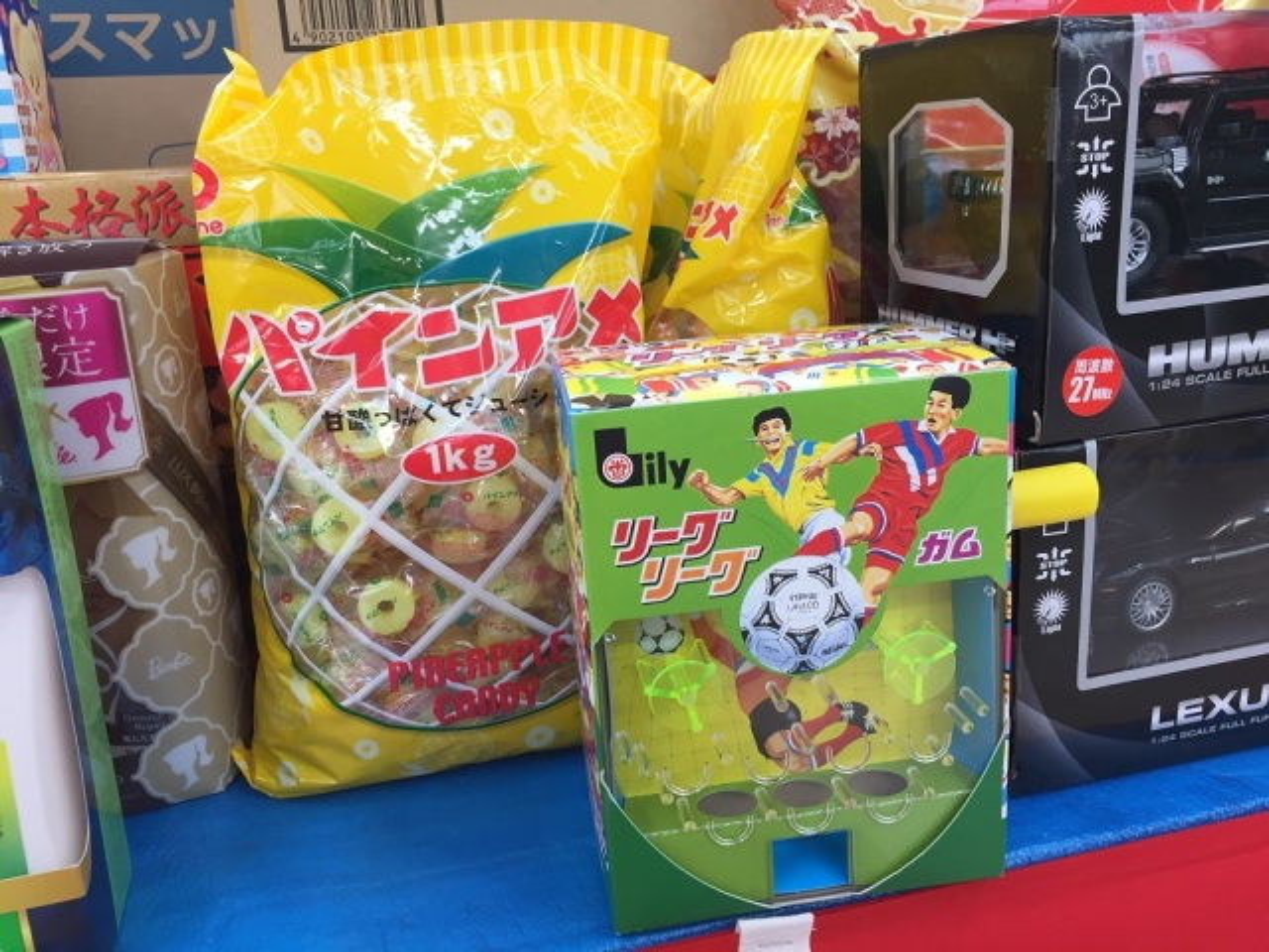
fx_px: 1063
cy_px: 476
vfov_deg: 48.2
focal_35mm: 29
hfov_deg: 61.7
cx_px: 634
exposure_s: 1/40
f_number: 2.2
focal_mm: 4.15
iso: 32
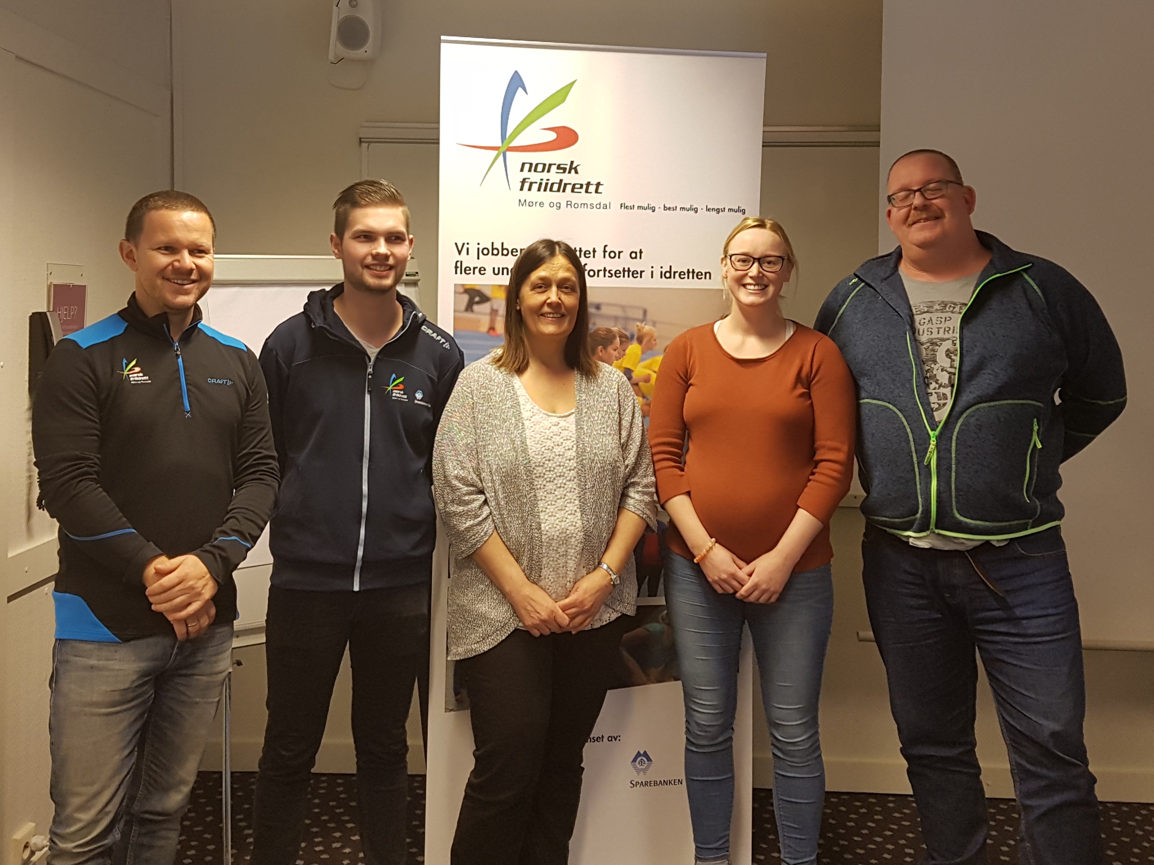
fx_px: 867
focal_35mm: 26
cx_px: 577
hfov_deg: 67.3
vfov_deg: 53.1
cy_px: 432
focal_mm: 4.2
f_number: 1.7
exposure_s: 1/33
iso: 160
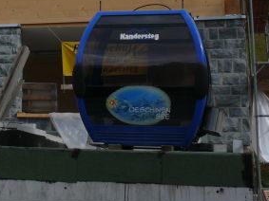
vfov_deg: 14.5
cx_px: -74
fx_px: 769
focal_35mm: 99
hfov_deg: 18.5
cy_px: -41
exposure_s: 1/400
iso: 100
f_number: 6.3
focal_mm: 7.4
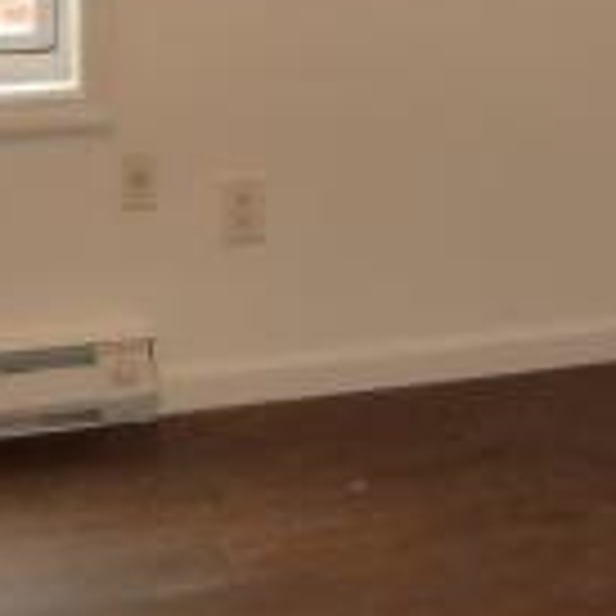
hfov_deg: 17.5
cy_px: 9
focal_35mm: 99
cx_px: 409
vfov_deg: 17.2
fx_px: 1993
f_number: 3.2
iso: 250
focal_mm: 4.3
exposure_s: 1/60
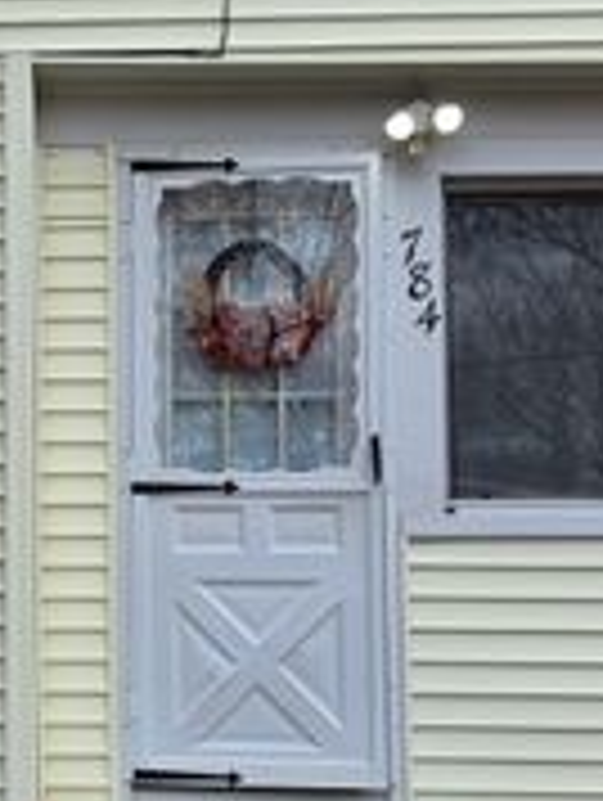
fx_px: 1993
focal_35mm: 86
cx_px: 32
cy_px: 484
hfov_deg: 16.9
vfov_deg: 22.7
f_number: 1.7
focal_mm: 6.3
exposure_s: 1/1238
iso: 80
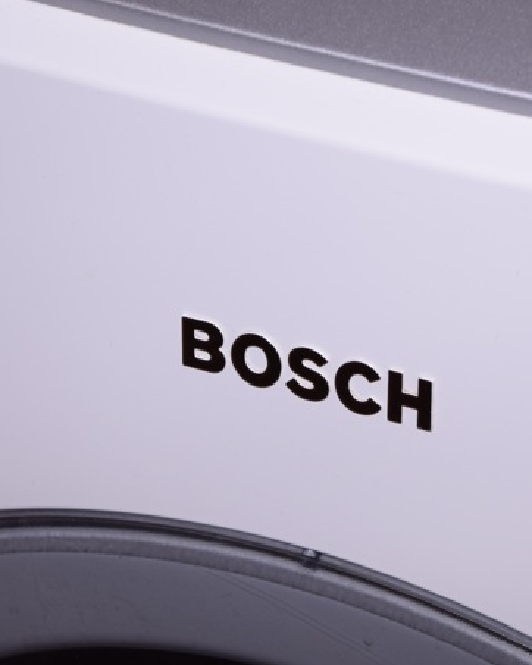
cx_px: 317
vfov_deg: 11.3
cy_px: 374
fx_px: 3369
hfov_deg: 9.0
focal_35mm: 171
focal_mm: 55
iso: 100
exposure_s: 1/60
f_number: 6.3
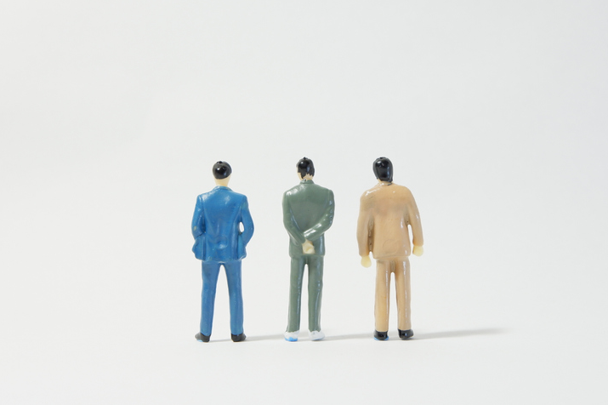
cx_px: 303
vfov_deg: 17.9
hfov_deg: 26.7
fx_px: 1283
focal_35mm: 76
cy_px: 200
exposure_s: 1/28
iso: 800
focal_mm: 50
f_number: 11
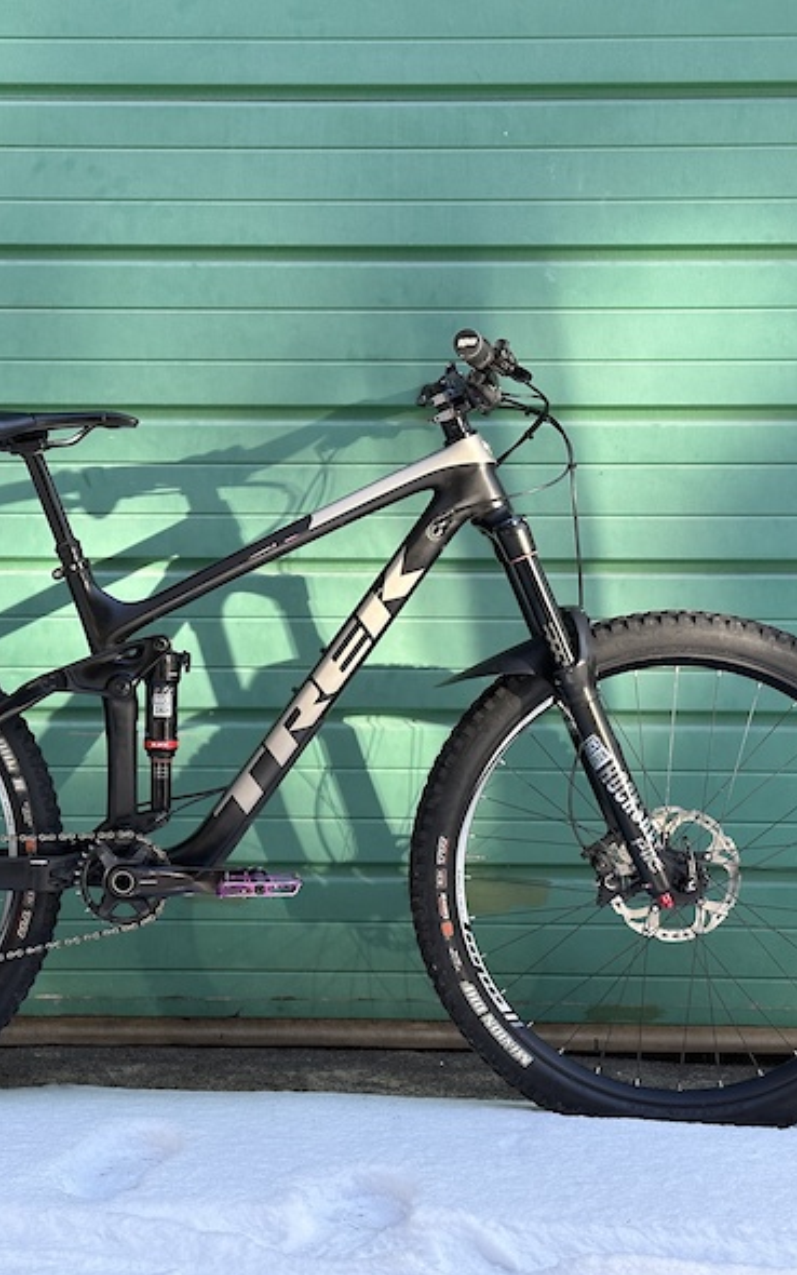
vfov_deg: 29.8
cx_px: 233
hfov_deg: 18.8
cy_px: 646
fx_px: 2397
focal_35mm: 69
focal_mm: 6.86
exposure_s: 1/277
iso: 64
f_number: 1.78
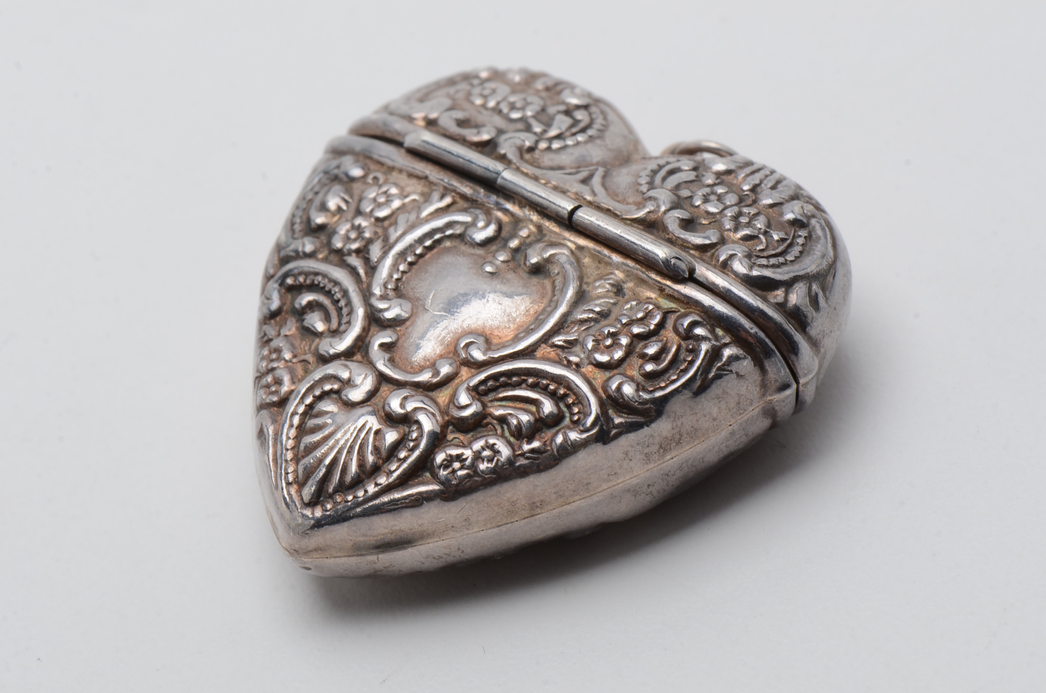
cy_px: 346
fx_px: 3697
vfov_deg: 10.7
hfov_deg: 16.1
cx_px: 523
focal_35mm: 128
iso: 200
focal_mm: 85
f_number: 18
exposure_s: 1/125
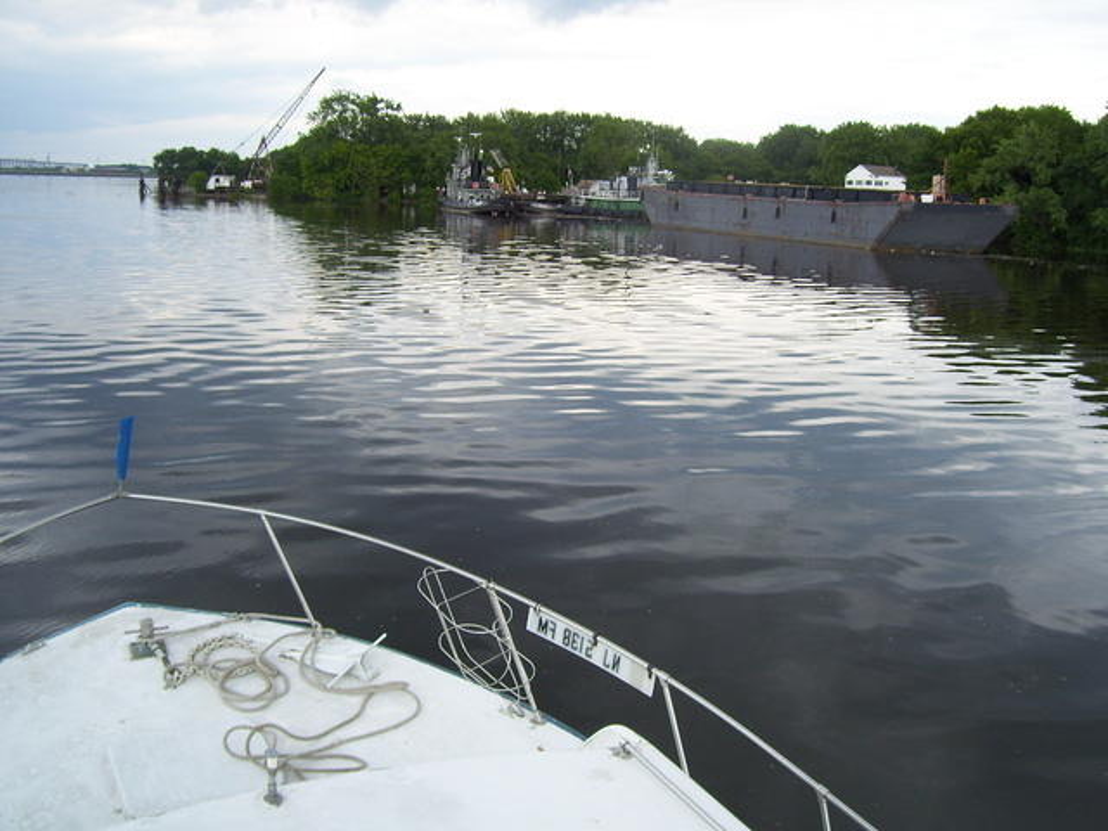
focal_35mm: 36
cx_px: 554
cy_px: 416
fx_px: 1152
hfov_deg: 51.4
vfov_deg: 39.7
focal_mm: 6
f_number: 4.8
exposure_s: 1/200
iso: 80
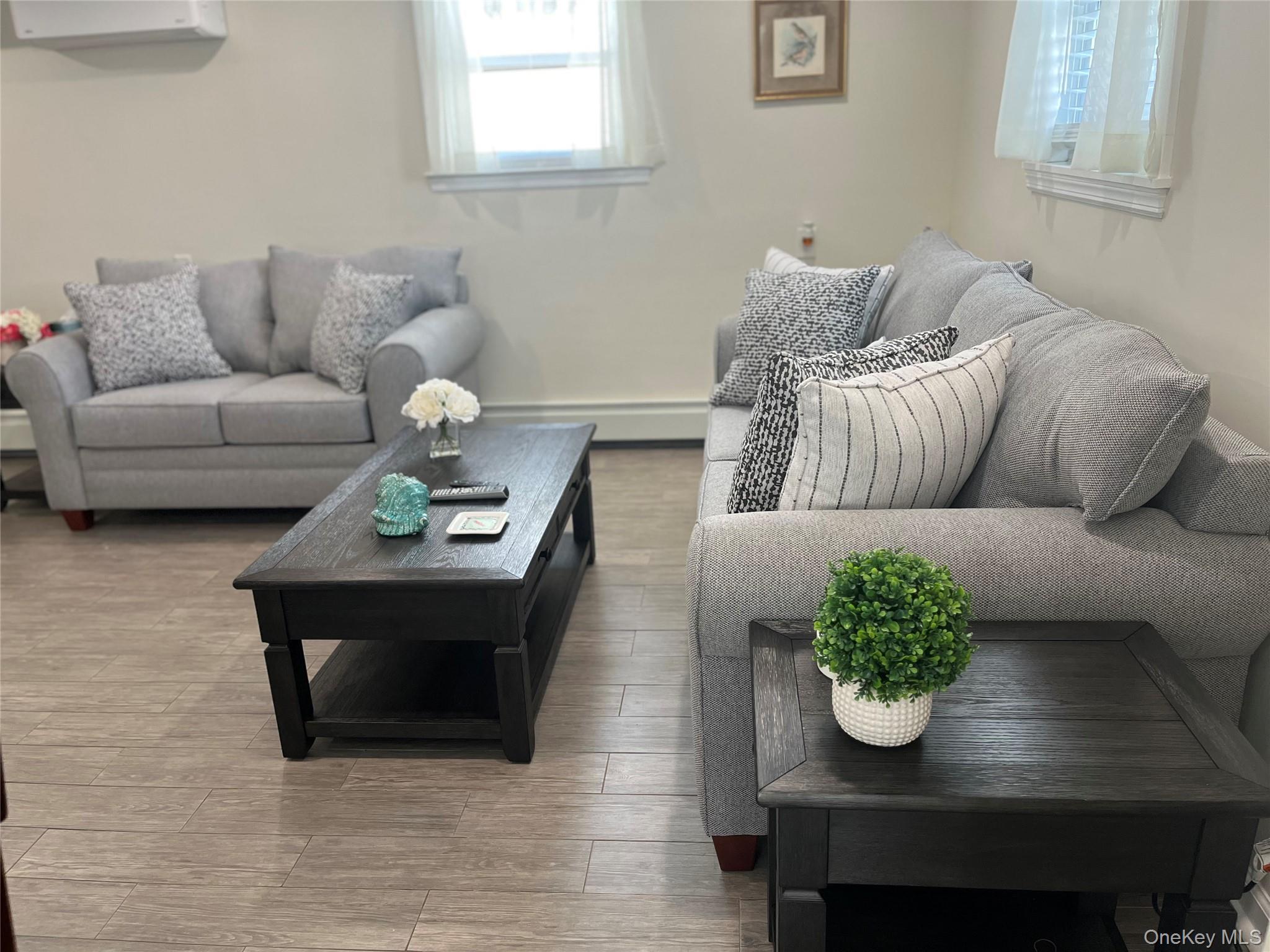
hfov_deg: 67.3
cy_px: 476
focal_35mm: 26
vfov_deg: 53.1
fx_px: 954
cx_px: 635
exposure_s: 1/60
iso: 125
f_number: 1.6
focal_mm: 5.1
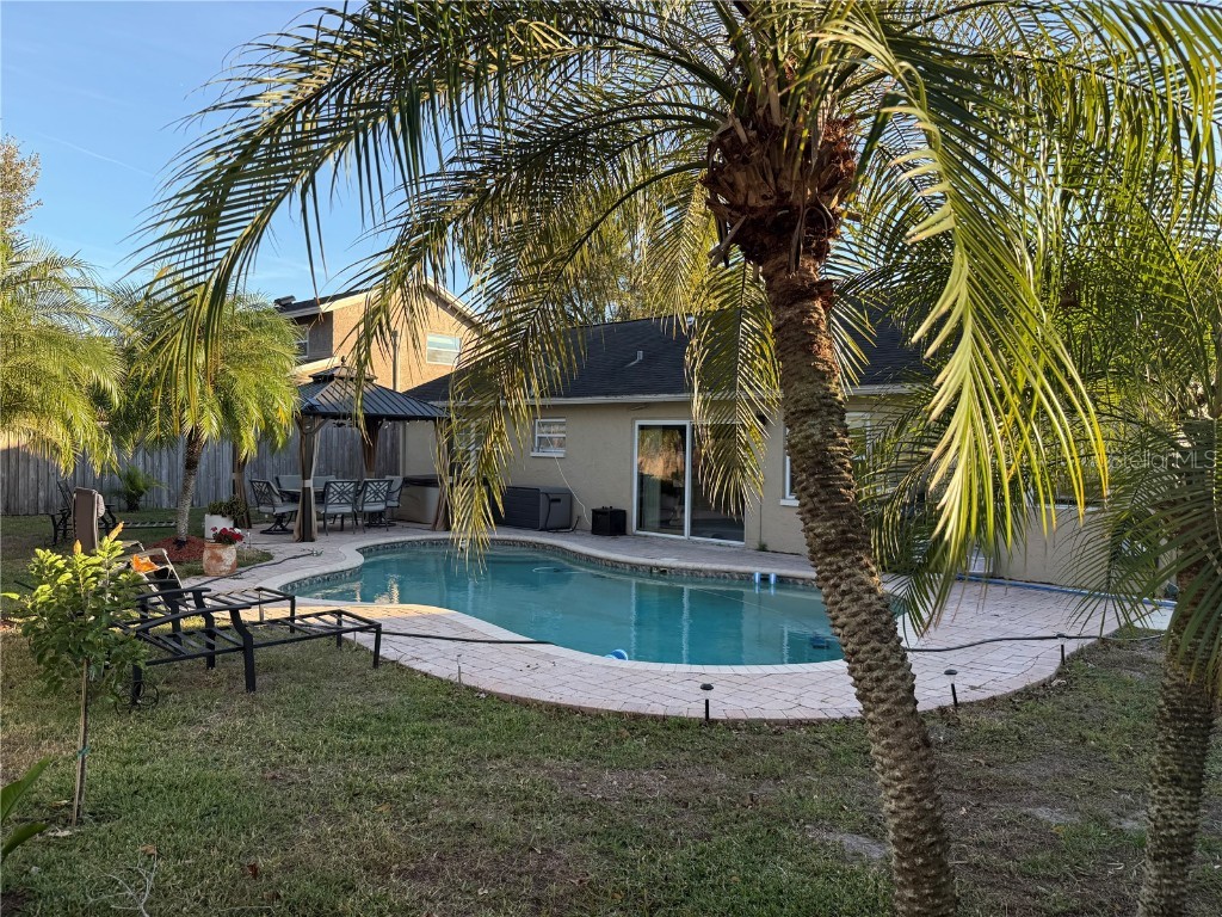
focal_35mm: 24
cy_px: 458
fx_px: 847
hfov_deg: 71.6
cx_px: 611
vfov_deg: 56.8
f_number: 1.78
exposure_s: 1/788
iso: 100
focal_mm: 6.76
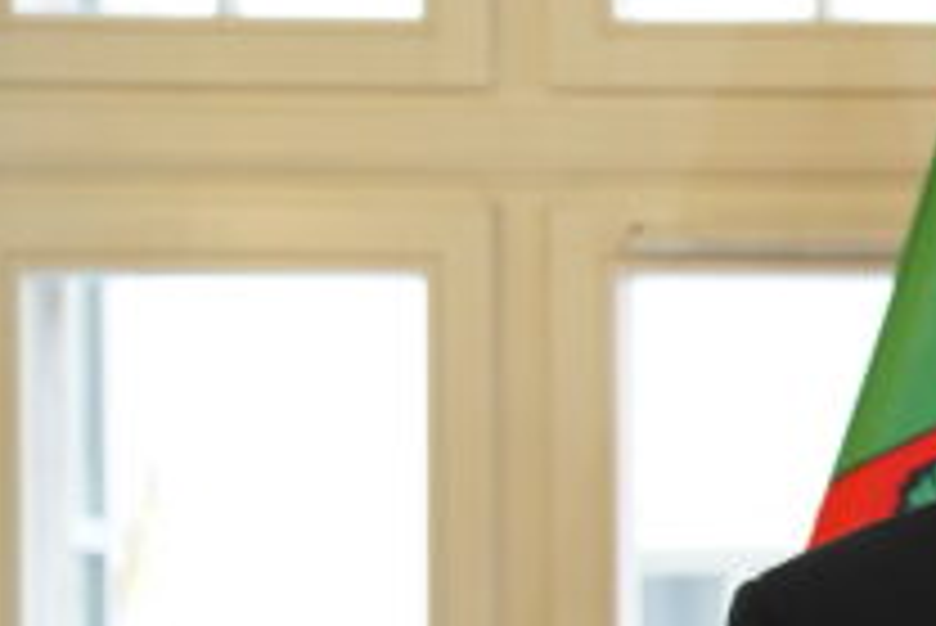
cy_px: 842
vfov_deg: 8.0
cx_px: 1724
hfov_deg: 11.2
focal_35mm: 170
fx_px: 4423
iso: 2500
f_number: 4
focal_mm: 46
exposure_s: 1/160
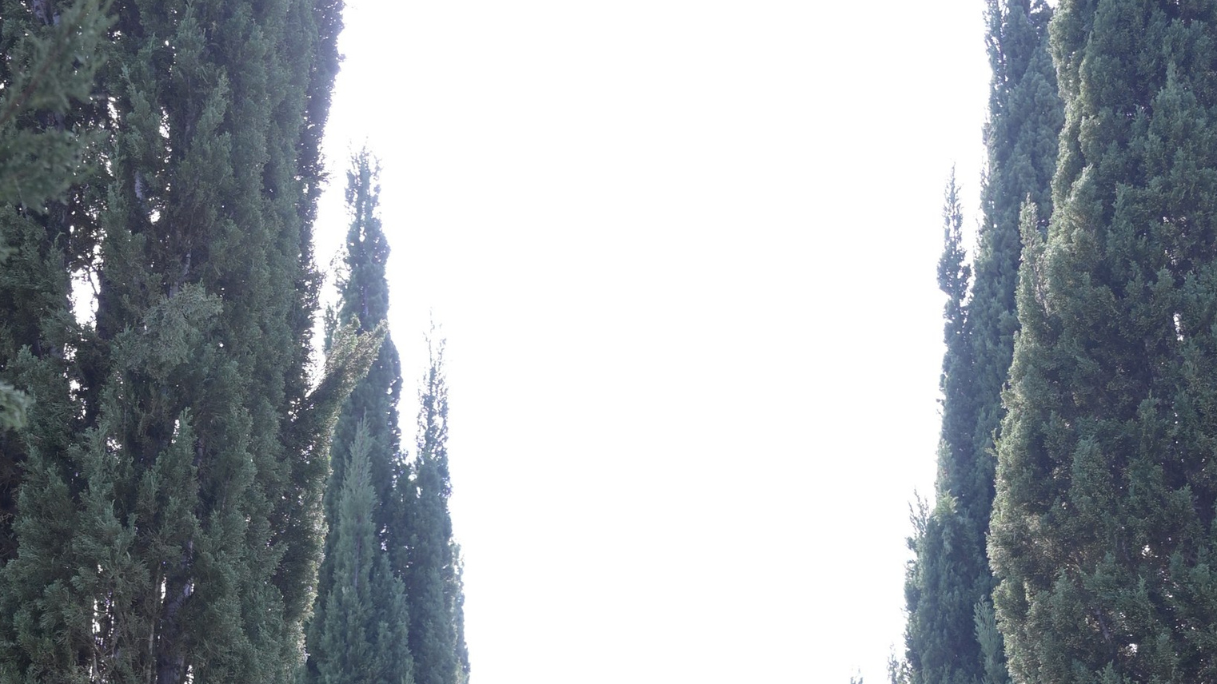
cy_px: 966
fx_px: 2172
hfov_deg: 31.3
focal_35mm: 67
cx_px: 555
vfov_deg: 16.6
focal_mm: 25.5
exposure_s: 1/320
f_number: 3.5
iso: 125
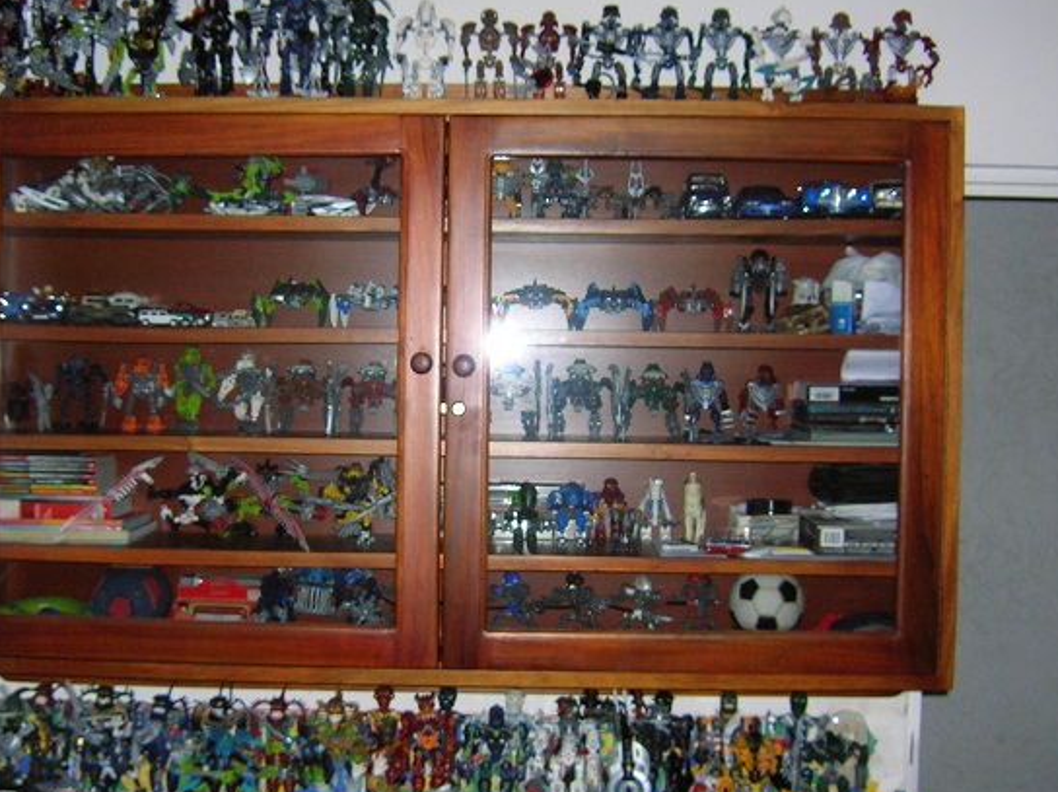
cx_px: 465
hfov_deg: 38.2
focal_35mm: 50
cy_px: 372
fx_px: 1527
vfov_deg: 29.1
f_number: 2.9
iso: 83
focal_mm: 5.7
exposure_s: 1/60.1
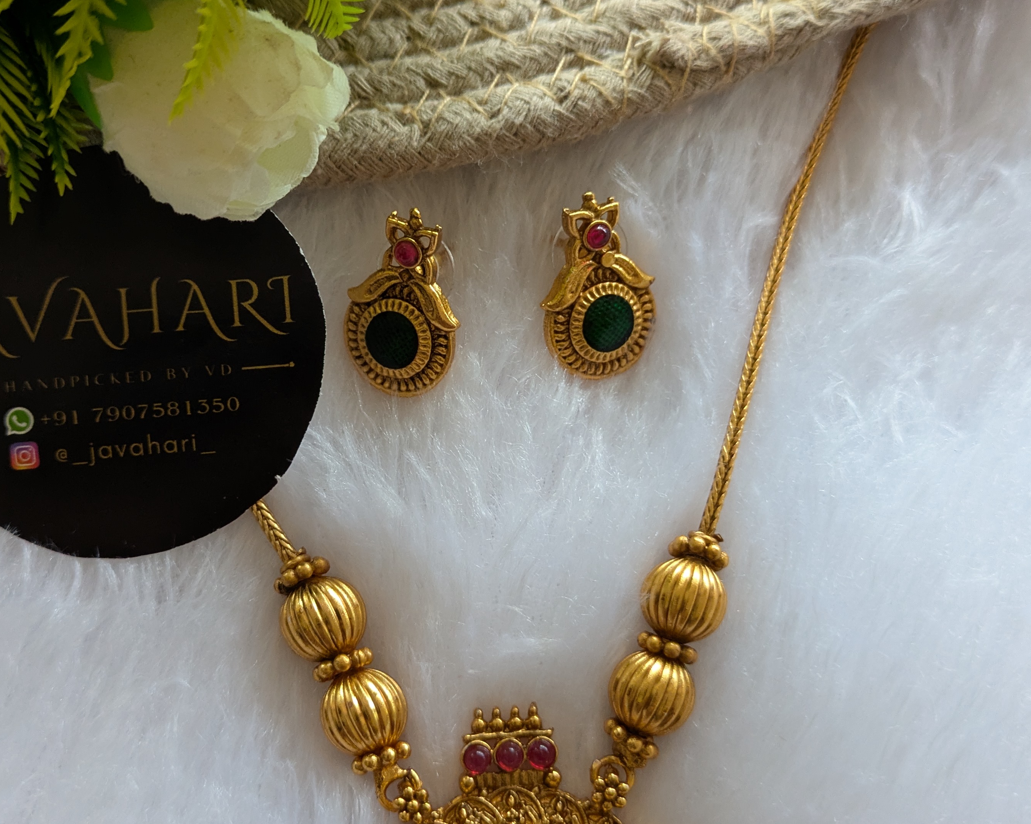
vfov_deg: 35.7
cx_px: 465
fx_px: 1281
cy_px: 445
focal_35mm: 42
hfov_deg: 43.8
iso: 353
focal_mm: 5.43
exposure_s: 1/100
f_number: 1.89
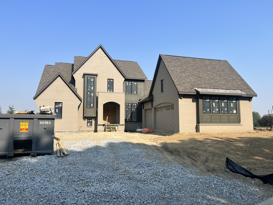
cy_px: 102
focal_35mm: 26
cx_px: 136
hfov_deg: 67.3
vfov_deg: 53.1
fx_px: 205
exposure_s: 1/3413
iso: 50
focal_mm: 5.1
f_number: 1.6
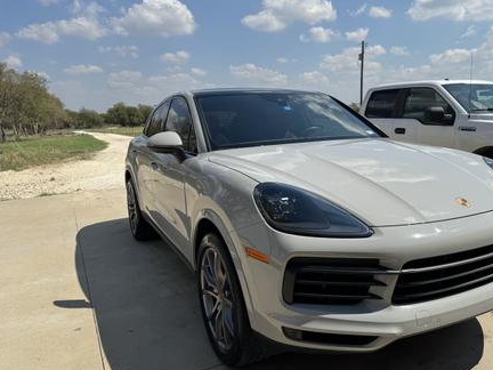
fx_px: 399
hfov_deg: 63.2
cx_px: 281
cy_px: 187
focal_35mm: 28
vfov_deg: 49.7
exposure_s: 1/7092
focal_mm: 6.86
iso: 80
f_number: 1.78
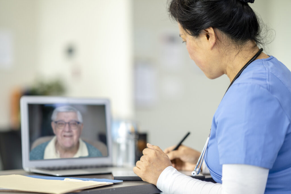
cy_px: 97
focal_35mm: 85
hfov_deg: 23.9
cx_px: 146
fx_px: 687
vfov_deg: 16.1
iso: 100
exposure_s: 1/200
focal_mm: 85
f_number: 1.4
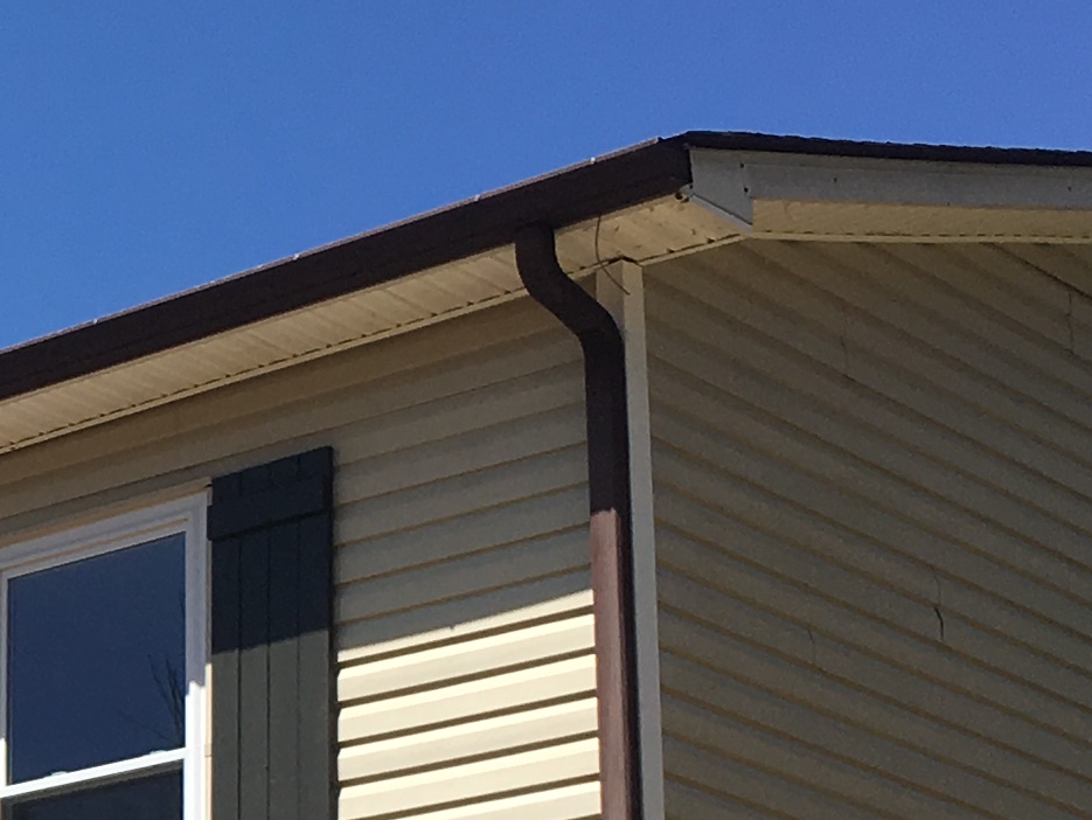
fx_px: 3945
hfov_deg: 14.8
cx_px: -477
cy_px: 873
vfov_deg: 11.7
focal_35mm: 125
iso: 25
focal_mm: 4.15
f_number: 2.2
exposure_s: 1/1972
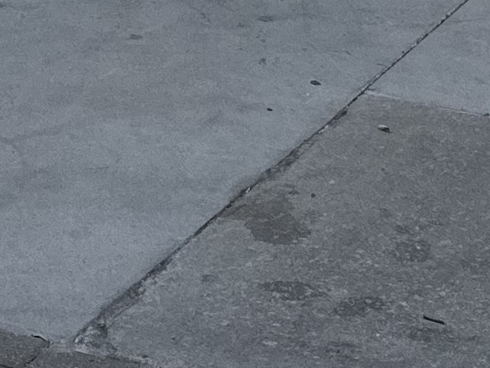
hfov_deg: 13.1
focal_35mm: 151
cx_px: 207
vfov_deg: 8.8
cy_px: -557
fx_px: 2138
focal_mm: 6.76
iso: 100
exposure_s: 1/1230
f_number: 1.78
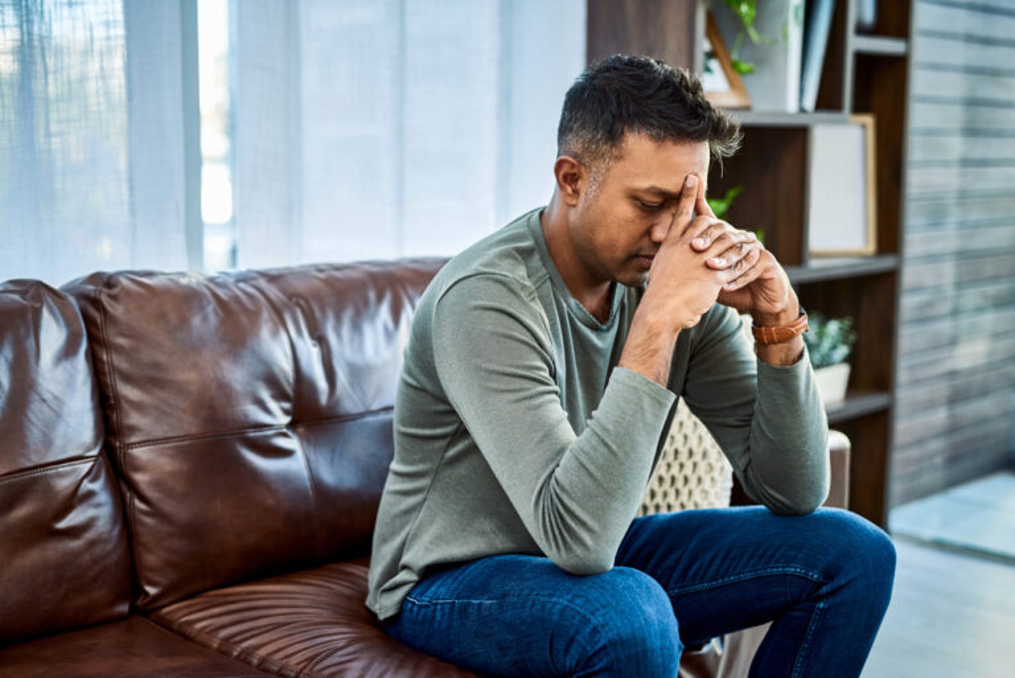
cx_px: 508
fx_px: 1410
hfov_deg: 39.6
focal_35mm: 50
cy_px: 339
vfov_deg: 27.0
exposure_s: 1/200
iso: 400
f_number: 2.2
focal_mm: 50
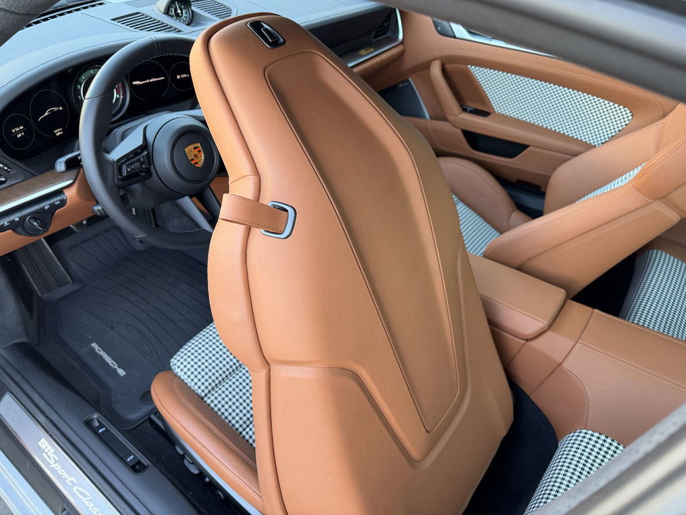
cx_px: 343
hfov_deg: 71.6
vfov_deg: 56.8
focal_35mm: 24
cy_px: 258
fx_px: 476
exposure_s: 1/121
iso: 160
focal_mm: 6.76
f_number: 1.78
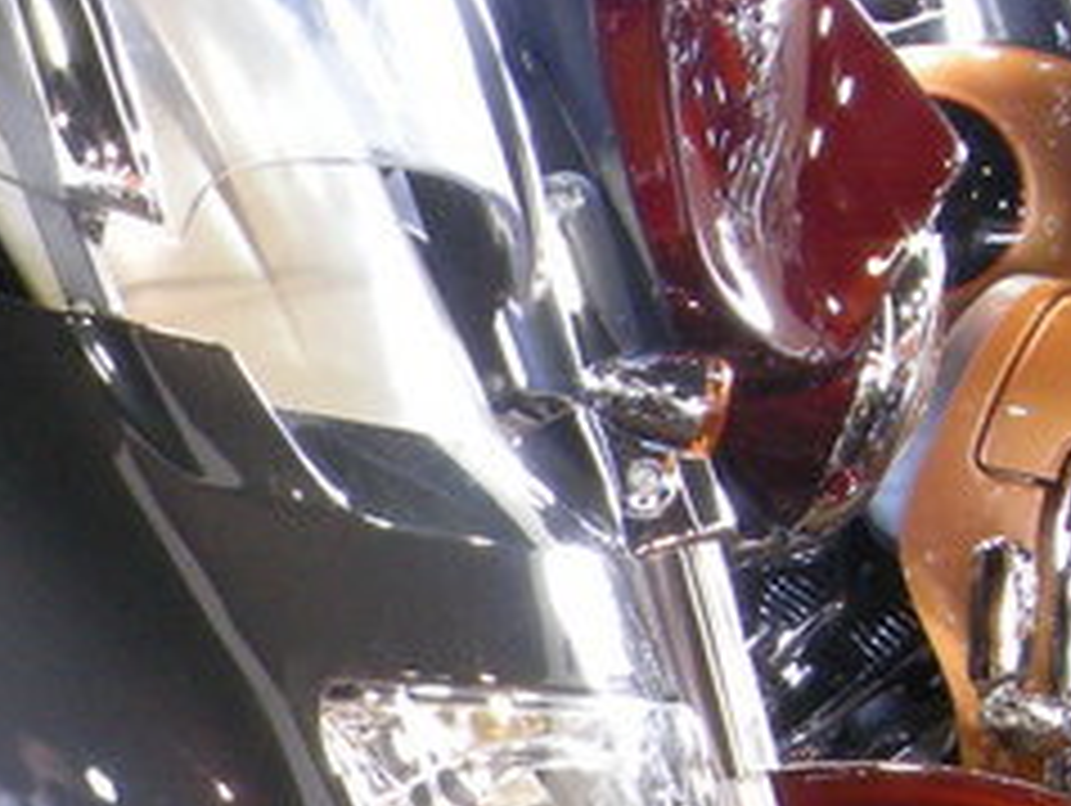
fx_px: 4553
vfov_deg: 9.8
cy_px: 1175
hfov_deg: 12.4
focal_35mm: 147
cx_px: -792
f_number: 5.4
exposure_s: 1/2
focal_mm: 7.5
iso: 200
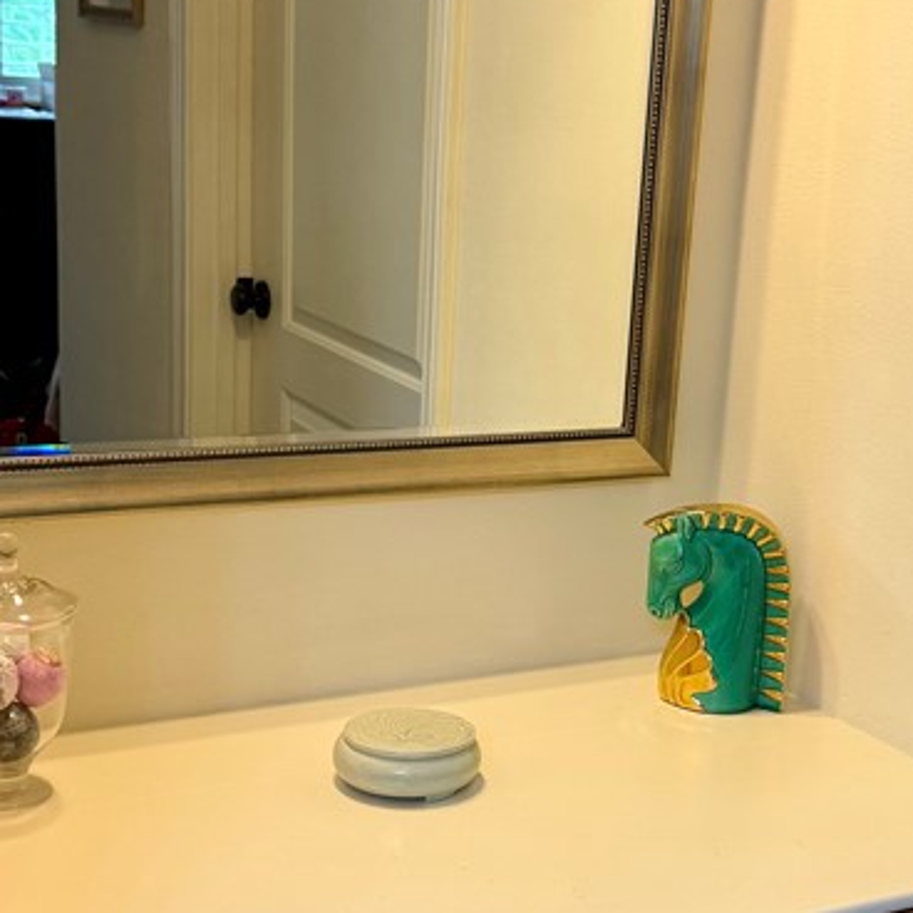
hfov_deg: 28.9
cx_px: 593
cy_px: 558
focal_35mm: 59
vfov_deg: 29.0
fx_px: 1761
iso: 125
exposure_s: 1/120
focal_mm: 6.76
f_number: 1.78
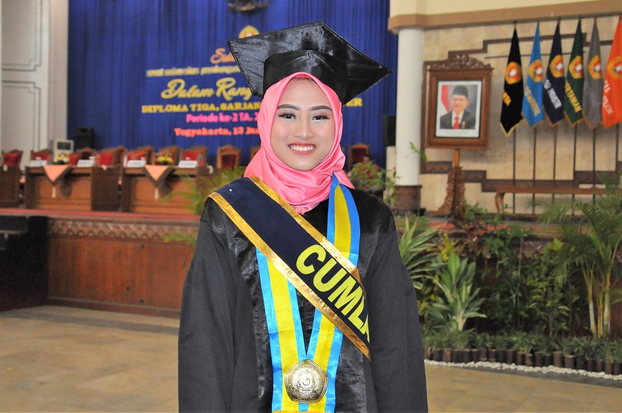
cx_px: 311
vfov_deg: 31.8
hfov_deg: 46.5
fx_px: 725
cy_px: 206
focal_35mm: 42
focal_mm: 28
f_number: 5
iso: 1600
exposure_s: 1/60
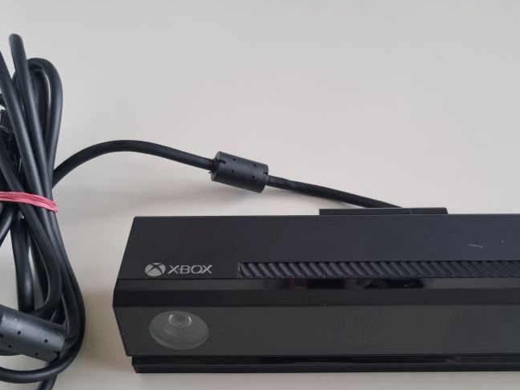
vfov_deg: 35.4
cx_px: 286
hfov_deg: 46.7
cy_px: 277
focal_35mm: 40
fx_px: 601
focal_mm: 5.4
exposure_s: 1/50
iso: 640
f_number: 1.8
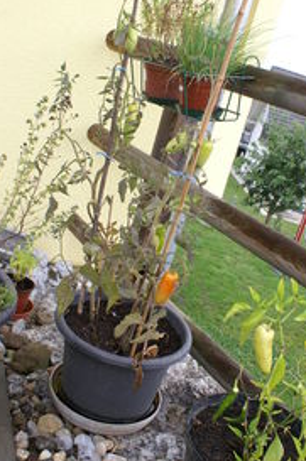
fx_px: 563
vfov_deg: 44.6
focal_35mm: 44
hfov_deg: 30.4
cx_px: 178
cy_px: 220
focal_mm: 20
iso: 100
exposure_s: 1/60
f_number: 8
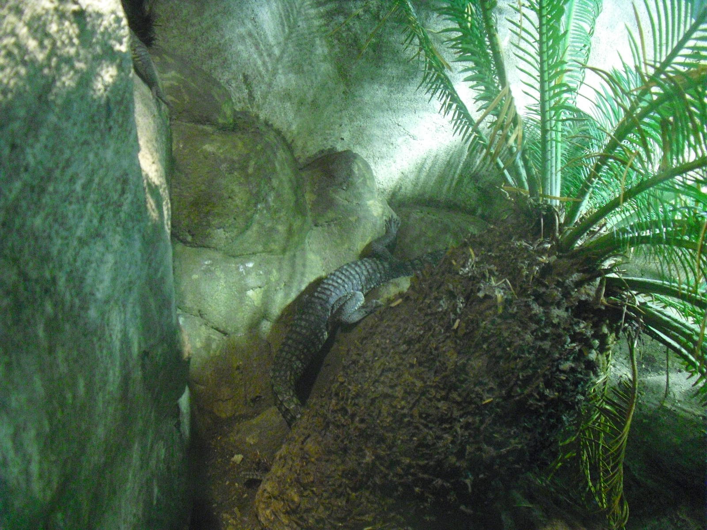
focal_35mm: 36
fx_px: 735
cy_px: 265
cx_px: 354
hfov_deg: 51.4
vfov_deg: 39.7
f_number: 3.1
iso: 800
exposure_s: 1/40
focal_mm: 6.3
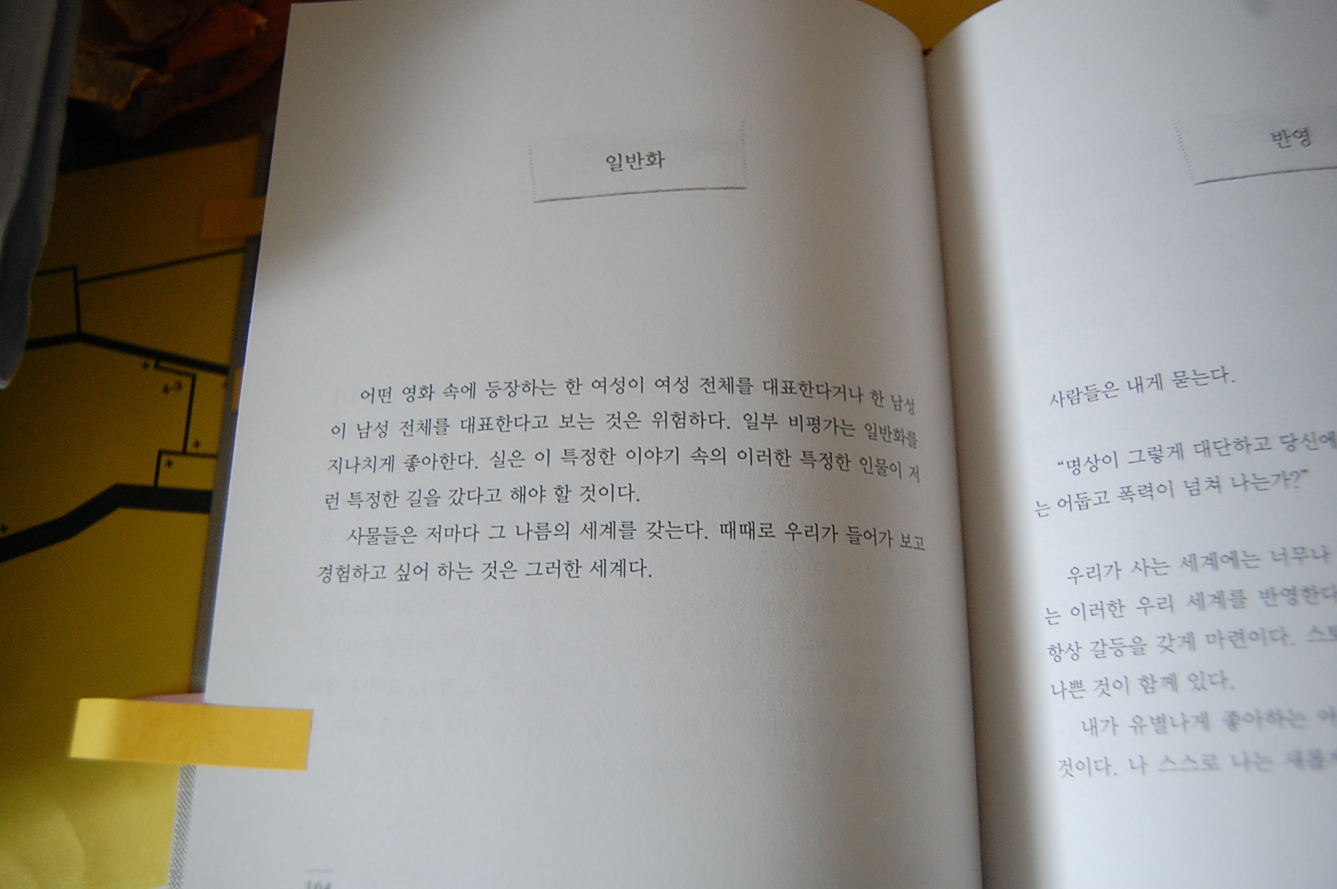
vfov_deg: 43.5
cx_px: 668
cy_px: 444
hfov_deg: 62.0
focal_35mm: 30
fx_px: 1113
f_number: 3.8
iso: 800
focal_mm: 20
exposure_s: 1/8
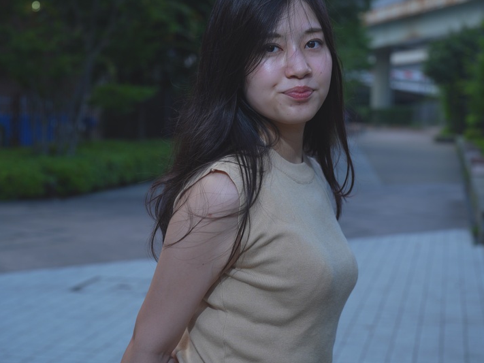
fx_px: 1021
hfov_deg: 26.7
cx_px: 244
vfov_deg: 20.1
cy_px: 135
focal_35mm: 73
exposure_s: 1/125
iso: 100
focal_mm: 50
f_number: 4
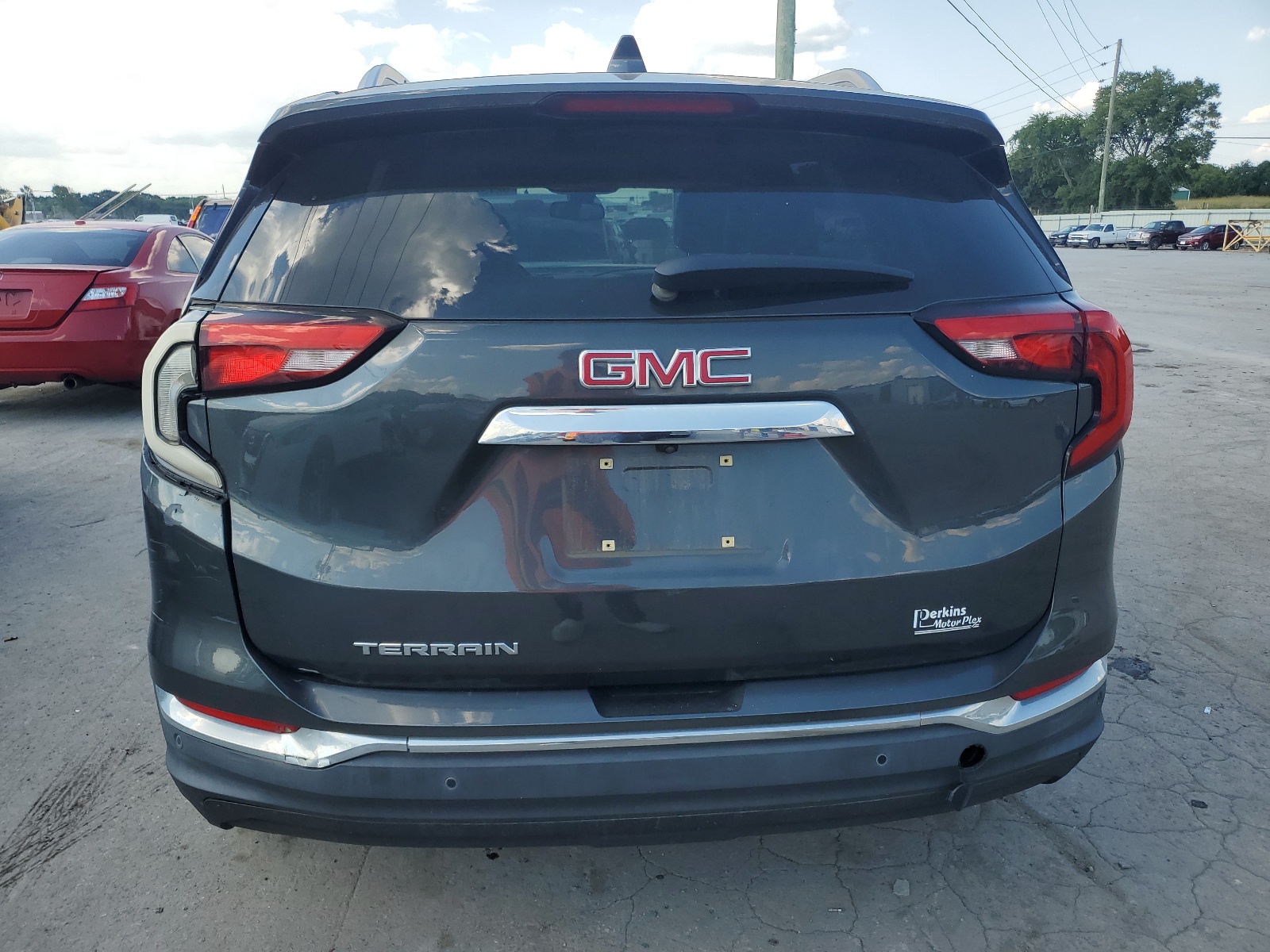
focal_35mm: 26
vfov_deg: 53.1
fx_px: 954
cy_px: 476
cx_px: 635
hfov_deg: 67.3
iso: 50
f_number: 1.5
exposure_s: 1/1250
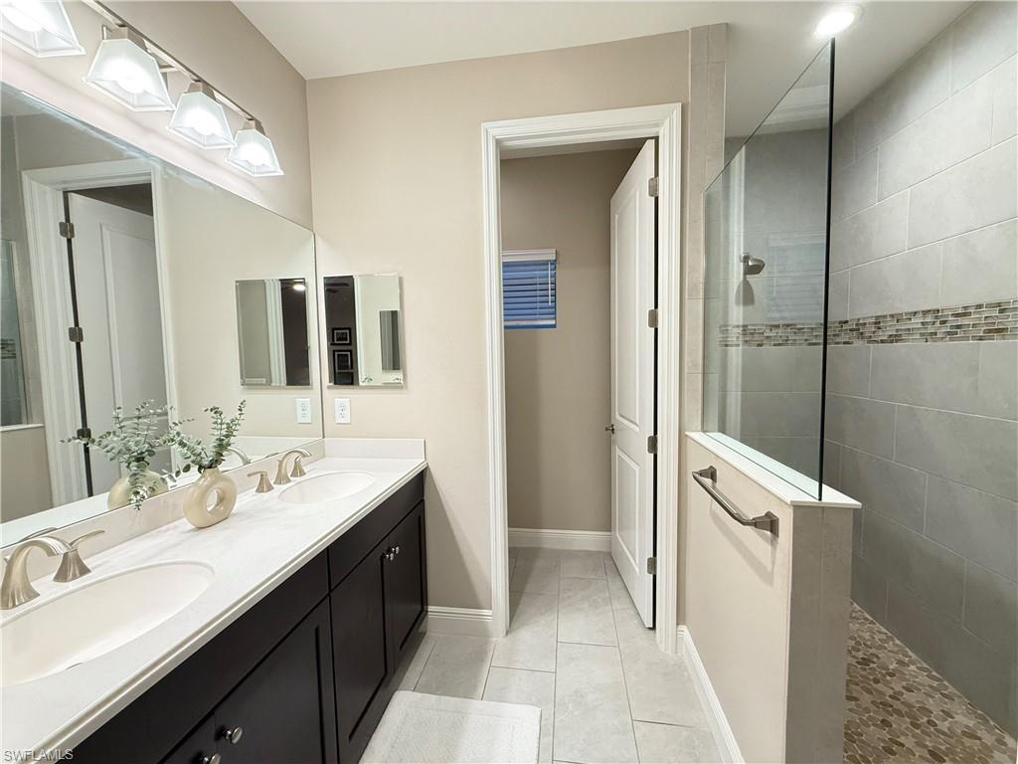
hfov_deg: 102.1
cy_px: 382
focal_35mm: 14
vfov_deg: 85.7
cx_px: 509
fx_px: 412
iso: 320
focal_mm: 2.22
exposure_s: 1/60
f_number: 2.2
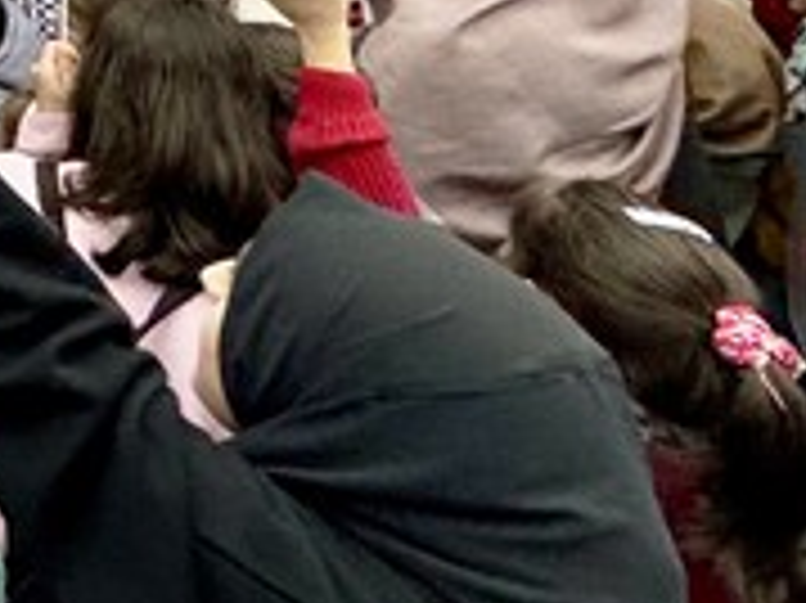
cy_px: -493
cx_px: -851
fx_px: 1350
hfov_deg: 18.6
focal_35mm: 58
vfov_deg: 19.0
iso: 64
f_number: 2.2
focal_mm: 2.22
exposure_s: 1/120
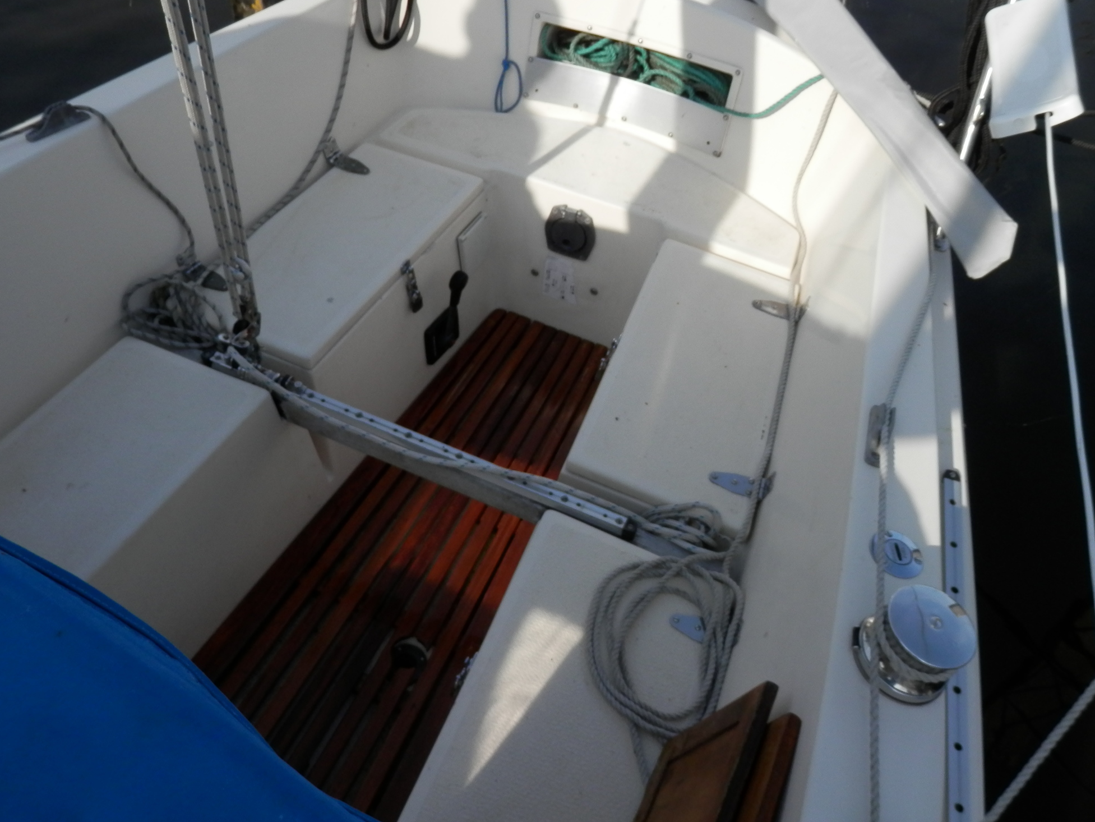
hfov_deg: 56.8
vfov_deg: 44.1
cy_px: 361
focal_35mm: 32
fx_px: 1012
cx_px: 555
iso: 80
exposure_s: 1/200
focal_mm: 4.5
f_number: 8.7
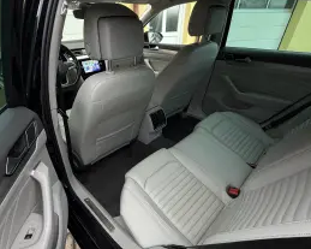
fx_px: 175
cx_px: 139
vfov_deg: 70.2
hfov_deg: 83.0
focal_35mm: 19
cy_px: 147
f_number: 2.2
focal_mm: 2.22
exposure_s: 1/117
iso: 50
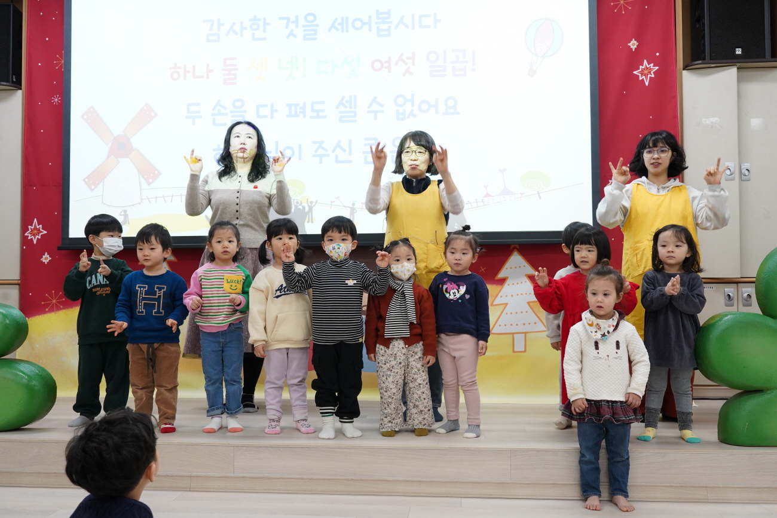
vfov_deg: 38.9
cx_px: 388
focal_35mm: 34
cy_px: 259
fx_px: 734
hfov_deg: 55.8
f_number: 7.1
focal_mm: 34
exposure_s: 1/80
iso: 2500
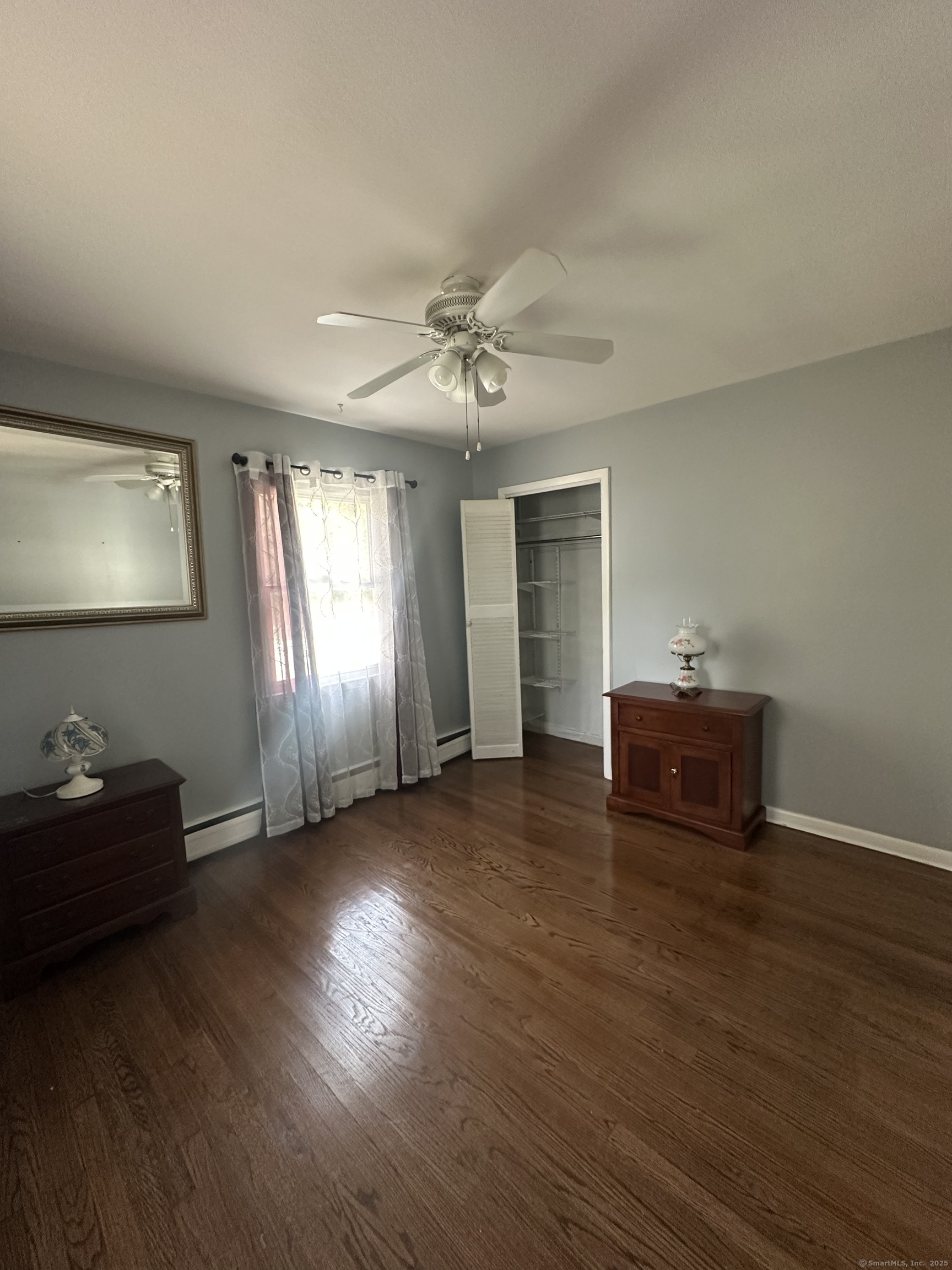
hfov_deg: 85.7
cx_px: 476
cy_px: 635
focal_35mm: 14
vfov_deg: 102.1
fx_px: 513
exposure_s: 1/60
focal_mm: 2.22
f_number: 2.2
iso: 400
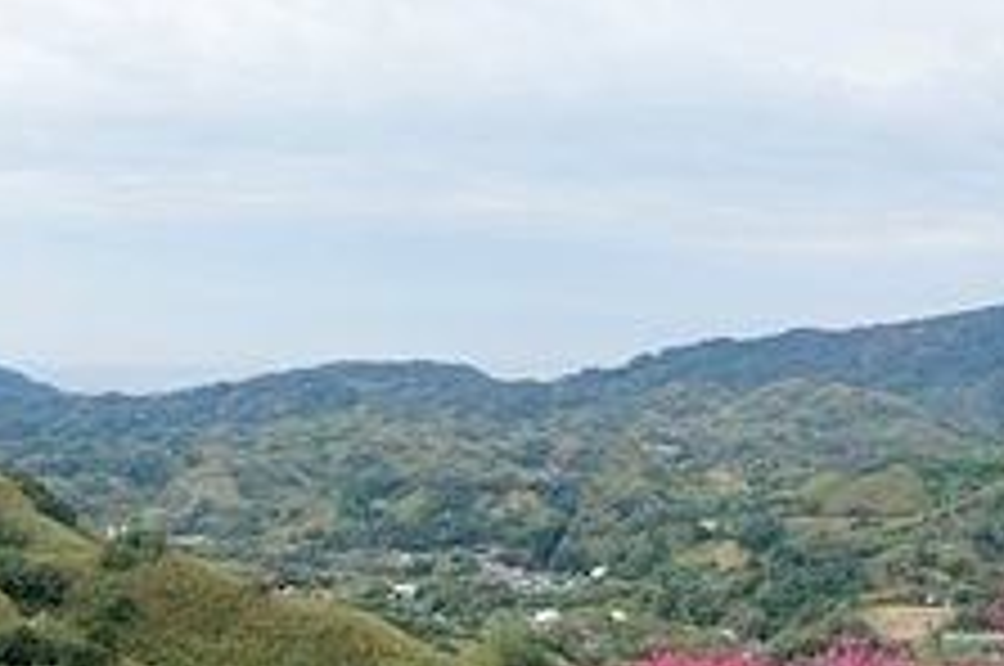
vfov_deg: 18.7
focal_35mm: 70
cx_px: 477
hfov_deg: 28.9
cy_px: 713
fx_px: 1949
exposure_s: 1/200
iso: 125
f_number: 3.5
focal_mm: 9
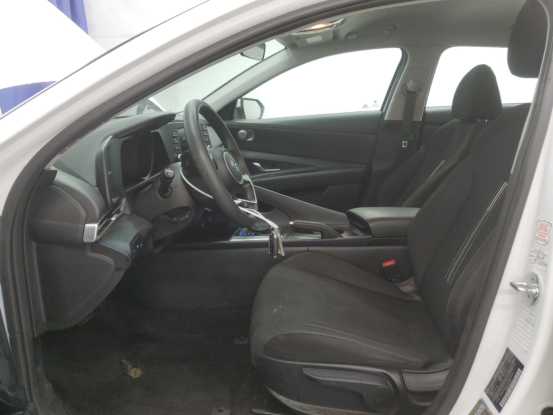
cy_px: 208
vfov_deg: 53.1
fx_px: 415
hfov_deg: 67.3
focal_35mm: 26
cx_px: 276
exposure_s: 1/60.2
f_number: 1.5
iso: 146
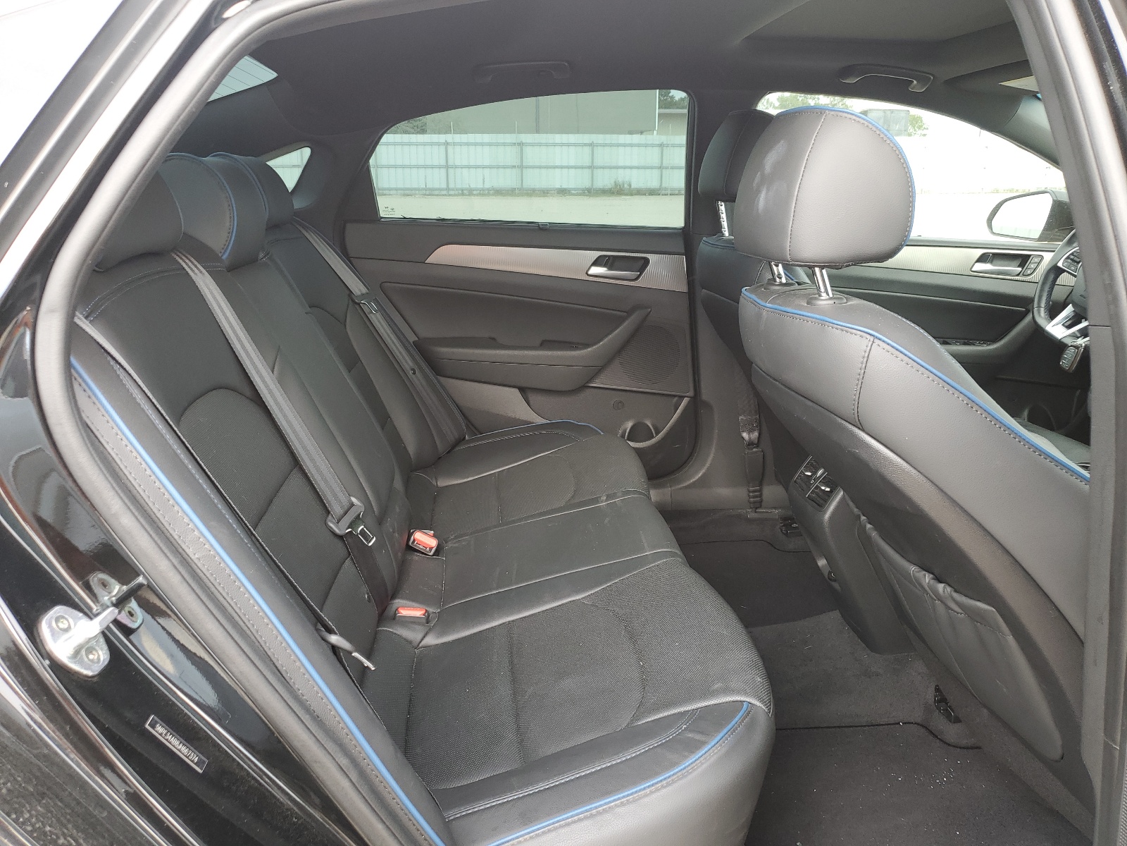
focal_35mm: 26
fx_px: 846
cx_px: 564
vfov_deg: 53.1
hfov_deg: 67.3
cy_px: 423
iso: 52
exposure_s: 1/60.2
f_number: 1.5
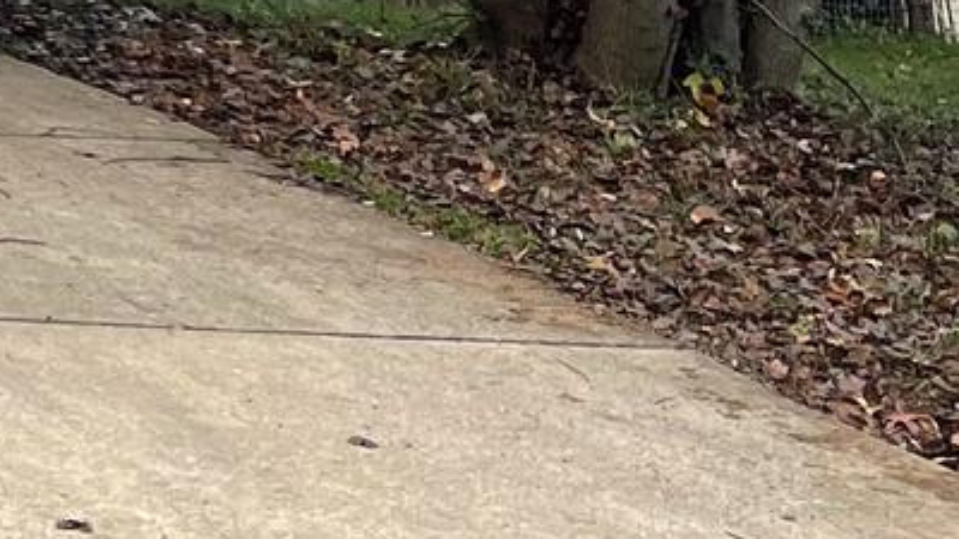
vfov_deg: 7.7
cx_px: -1494
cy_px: -814
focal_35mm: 145
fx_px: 3687
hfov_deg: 11.6
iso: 32
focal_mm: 5.1
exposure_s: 1/149
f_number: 1.6
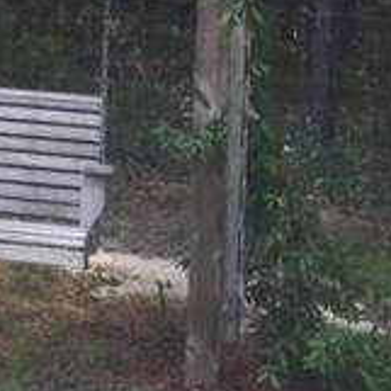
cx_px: -299
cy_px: -68
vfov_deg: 16.4
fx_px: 1303
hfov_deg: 15.0
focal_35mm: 102
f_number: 2.2
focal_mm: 4.15
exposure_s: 1/338
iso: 32
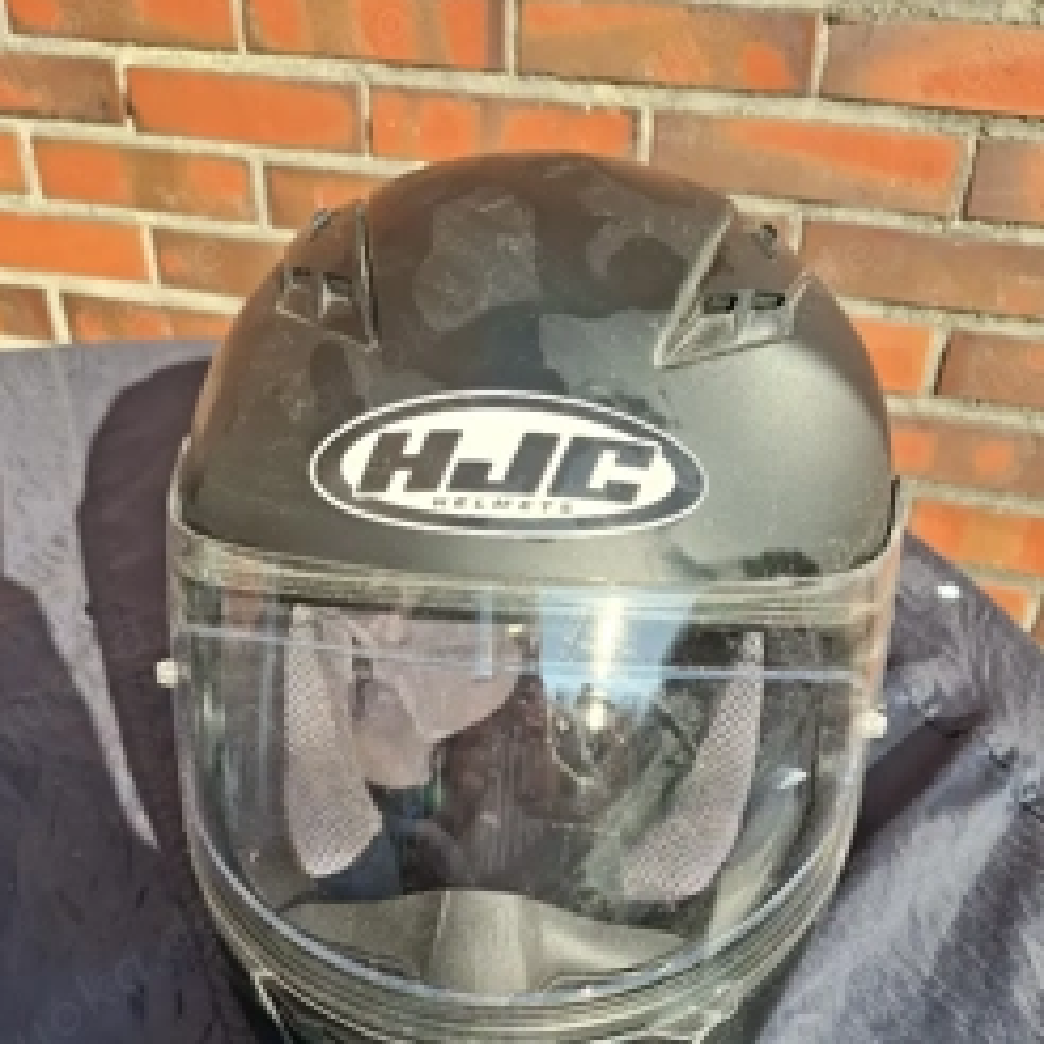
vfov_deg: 48.8
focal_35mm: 33
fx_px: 1126
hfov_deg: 49.7
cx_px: 518
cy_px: 704
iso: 50
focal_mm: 5.54
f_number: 1.8
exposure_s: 1/714
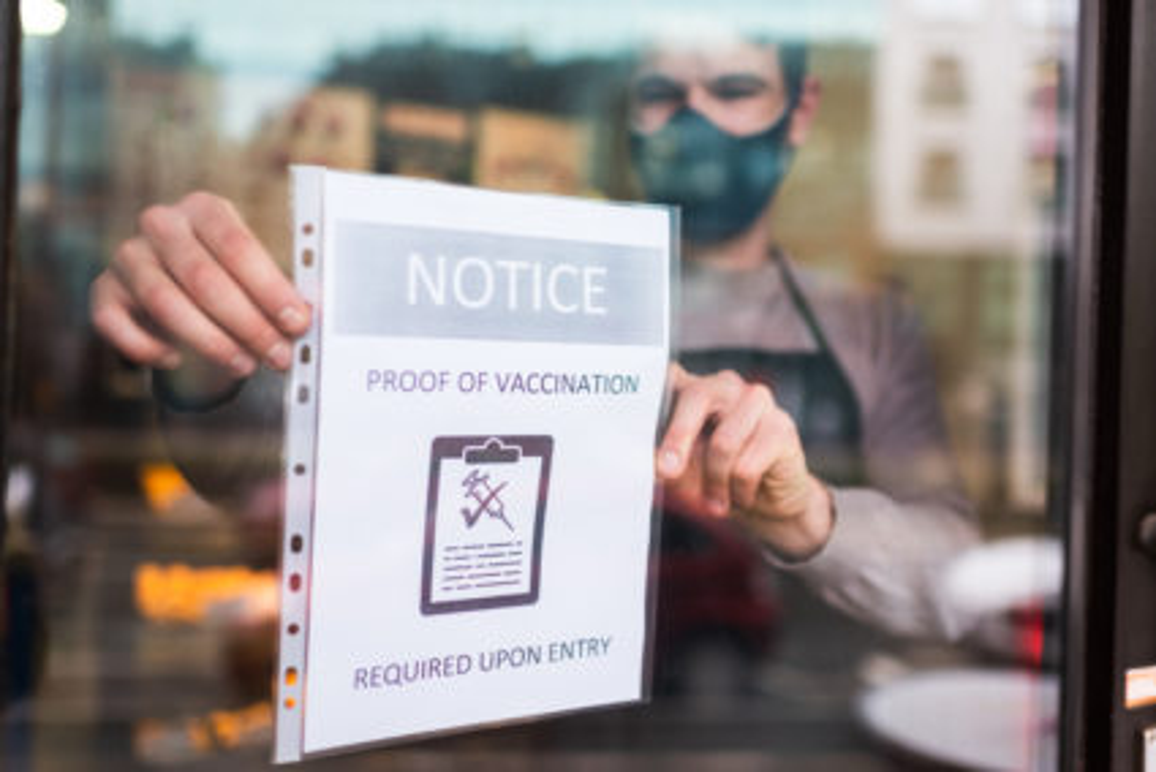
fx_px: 1125
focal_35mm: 35
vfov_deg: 37.9
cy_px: 386
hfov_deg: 54.4
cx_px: 578
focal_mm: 35
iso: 160
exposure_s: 1/160
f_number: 2
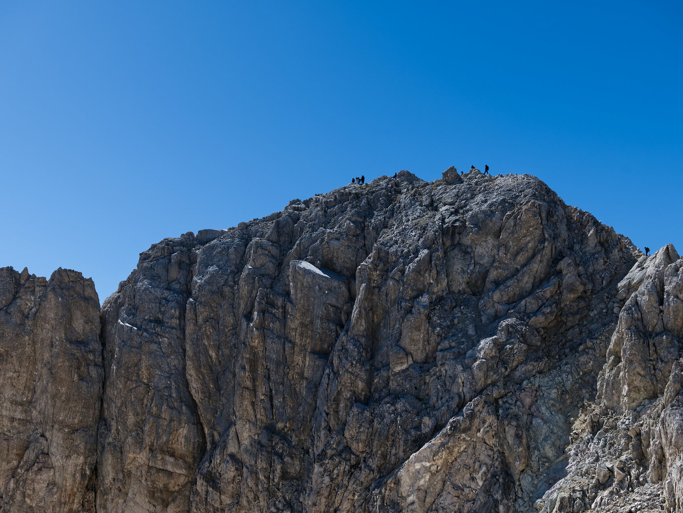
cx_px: 340
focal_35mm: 53
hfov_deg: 36.2
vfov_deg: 27.5
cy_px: 261
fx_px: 1046
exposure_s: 1/640
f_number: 5.6
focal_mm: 48
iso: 100
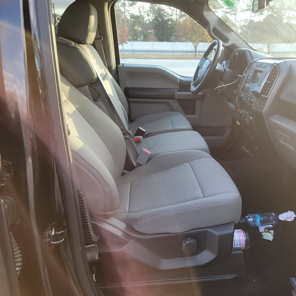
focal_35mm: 29
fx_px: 281
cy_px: 146
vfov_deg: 55.6
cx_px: 183
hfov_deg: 55.1
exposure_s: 1/59
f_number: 1.8
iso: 95
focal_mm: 6.7
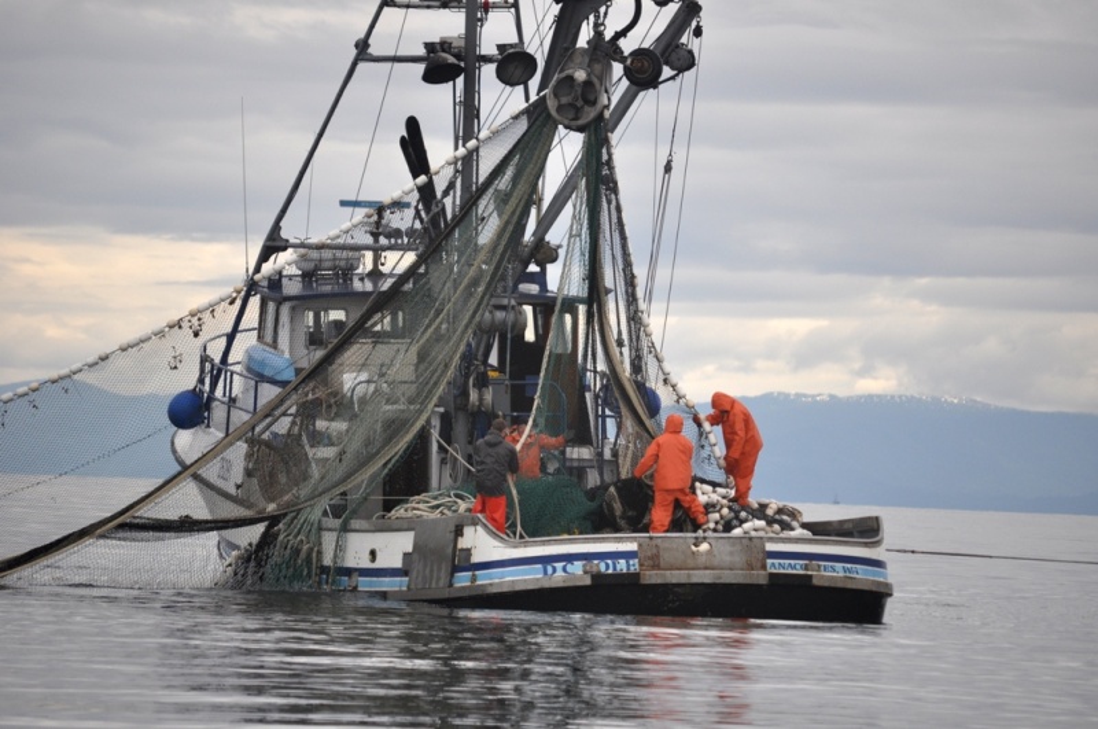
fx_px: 7995
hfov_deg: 7.9
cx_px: 549
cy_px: 364
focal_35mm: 262
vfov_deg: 5.2
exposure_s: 1/640
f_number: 5.3
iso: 400
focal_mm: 175
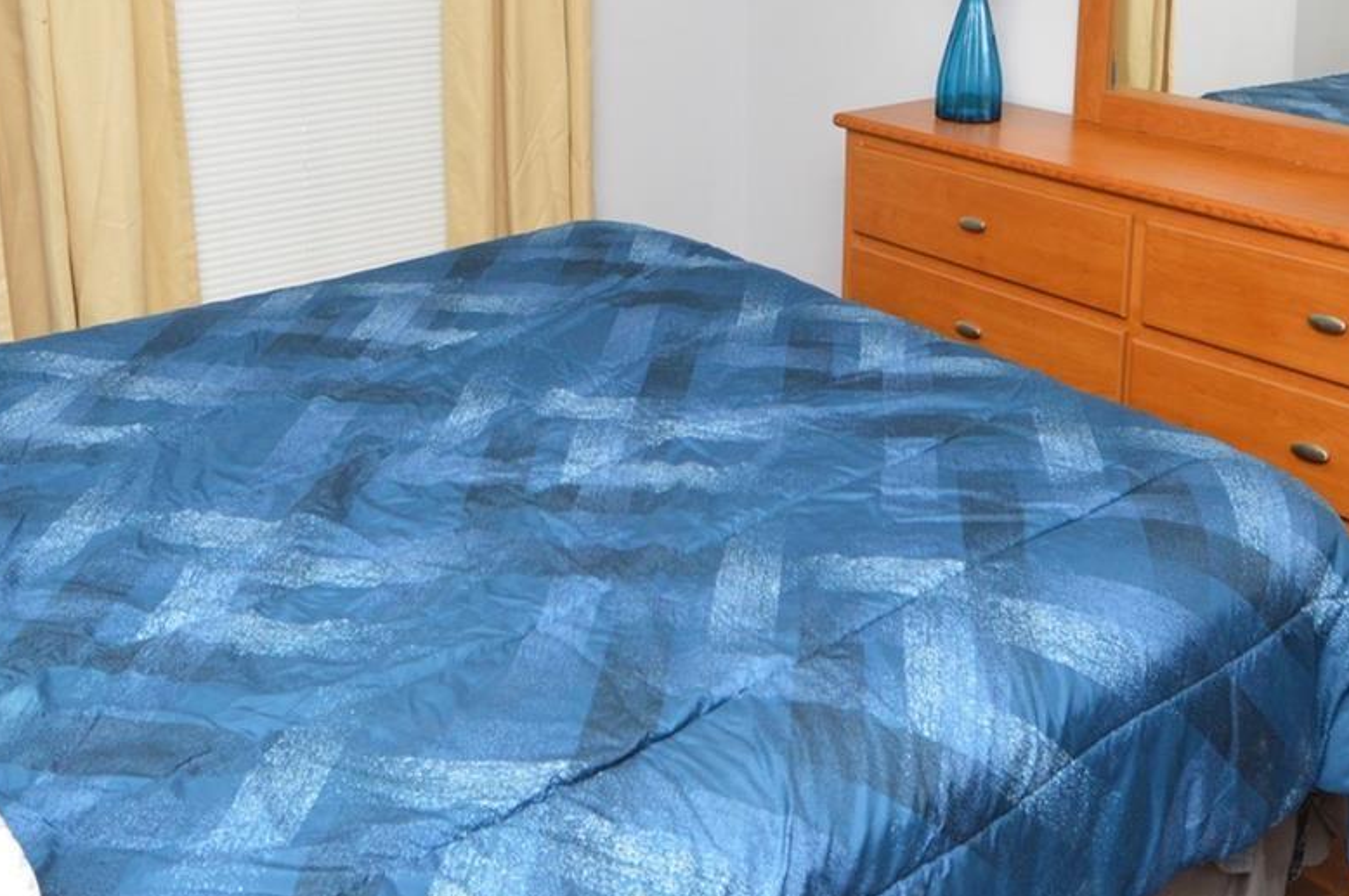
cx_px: 647
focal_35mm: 37
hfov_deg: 51.9
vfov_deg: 34.1
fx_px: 1385
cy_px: 110
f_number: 4
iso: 640
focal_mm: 12
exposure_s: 1/60
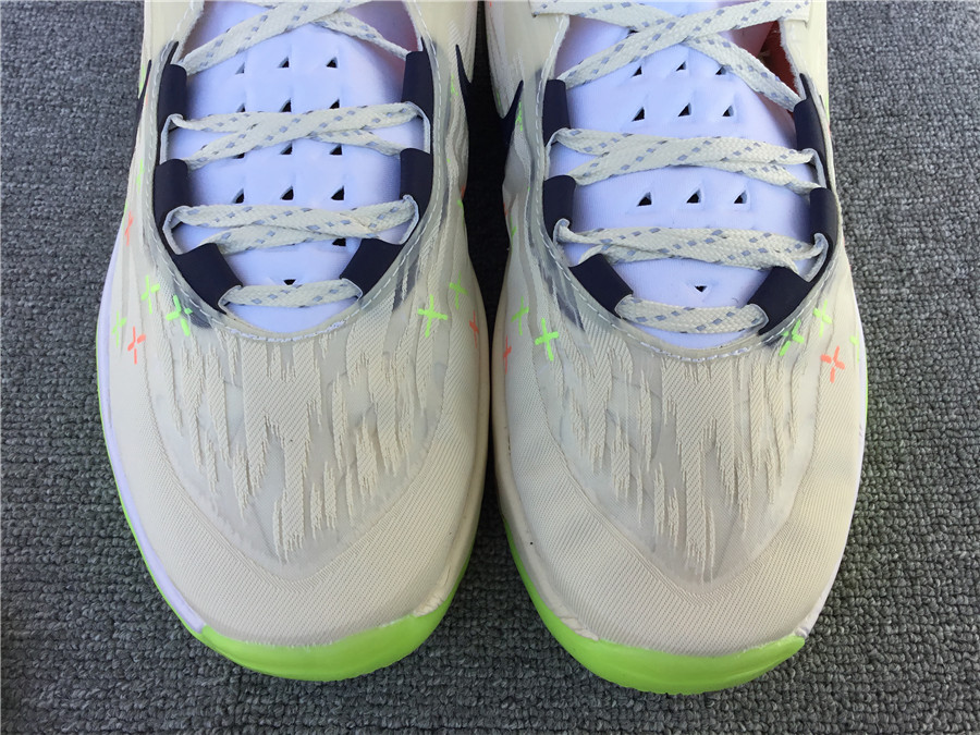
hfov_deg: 58.4
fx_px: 878
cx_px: 490
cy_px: 368
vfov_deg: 45.4
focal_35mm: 31
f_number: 2.4
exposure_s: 1/397
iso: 25
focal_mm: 3.3
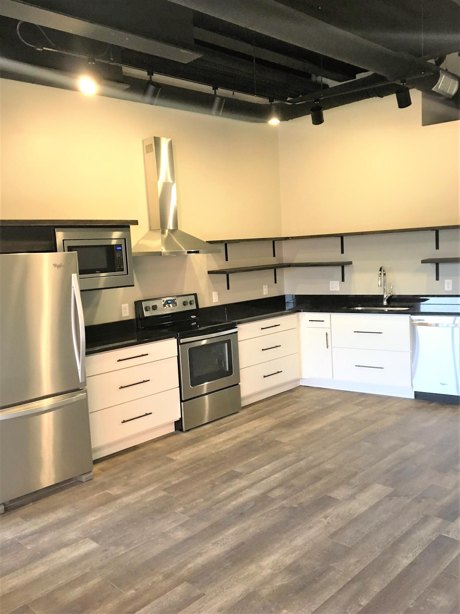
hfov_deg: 48.2
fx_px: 514
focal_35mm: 29
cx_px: 230
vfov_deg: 61.7
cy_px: 307
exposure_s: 1/30
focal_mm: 4.15
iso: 100
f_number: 2.2
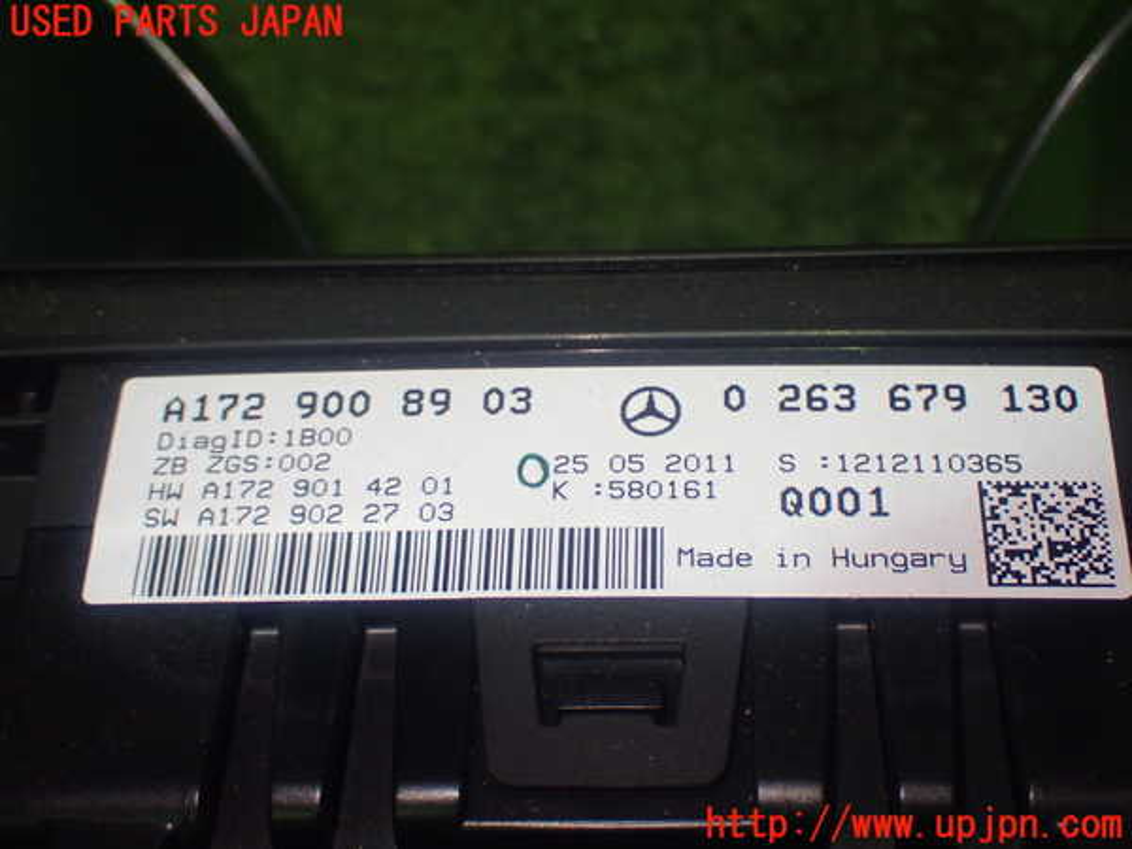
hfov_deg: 33.2
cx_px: 566
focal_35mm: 58
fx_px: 1897
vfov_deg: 25.2
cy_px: 424
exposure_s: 1/60
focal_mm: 10.35
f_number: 3.5
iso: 500
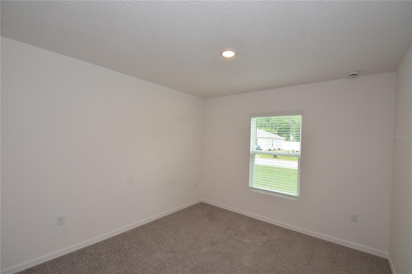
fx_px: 172
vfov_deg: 77.3
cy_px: 137
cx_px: 206
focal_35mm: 15
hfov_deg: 100.4
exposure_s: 1/80
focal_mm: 10
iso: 200
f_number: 4.5
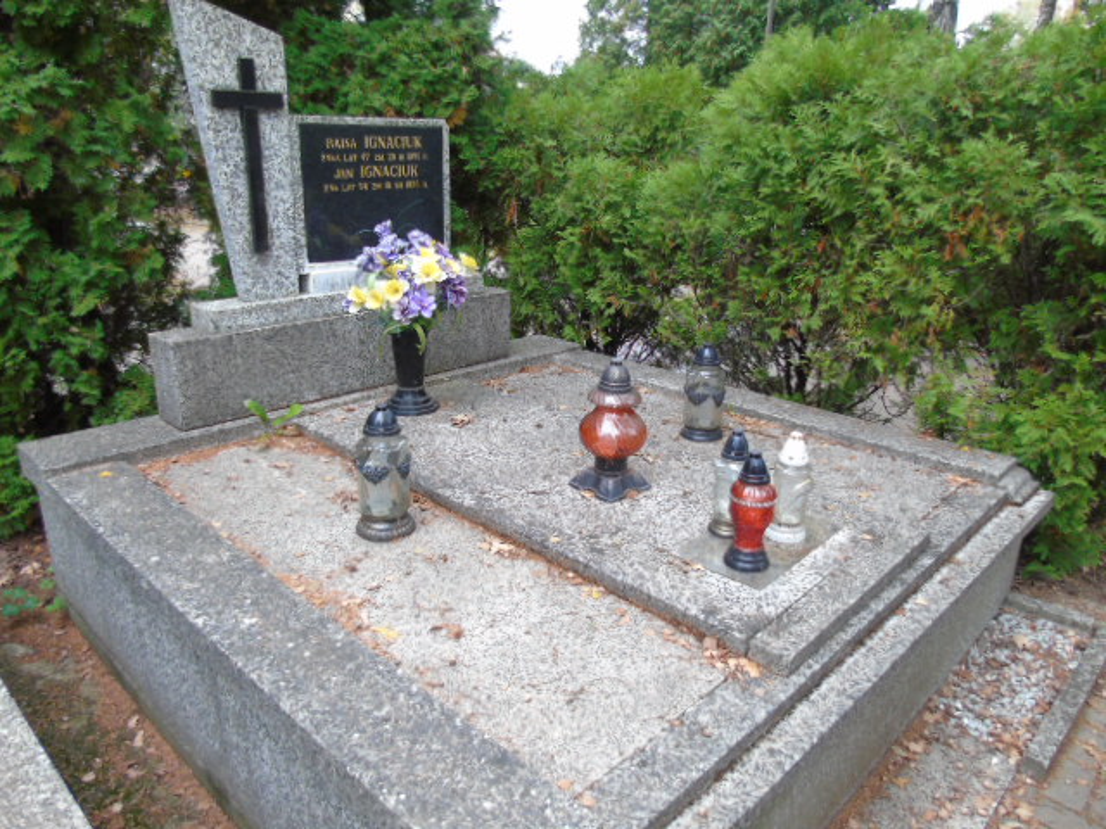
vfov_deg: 54.9
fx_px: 799
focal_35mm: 25
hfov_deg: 69.4
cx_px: 553
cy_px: 414
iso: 100
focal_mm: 4.4
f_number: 3.4
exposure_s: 1/30
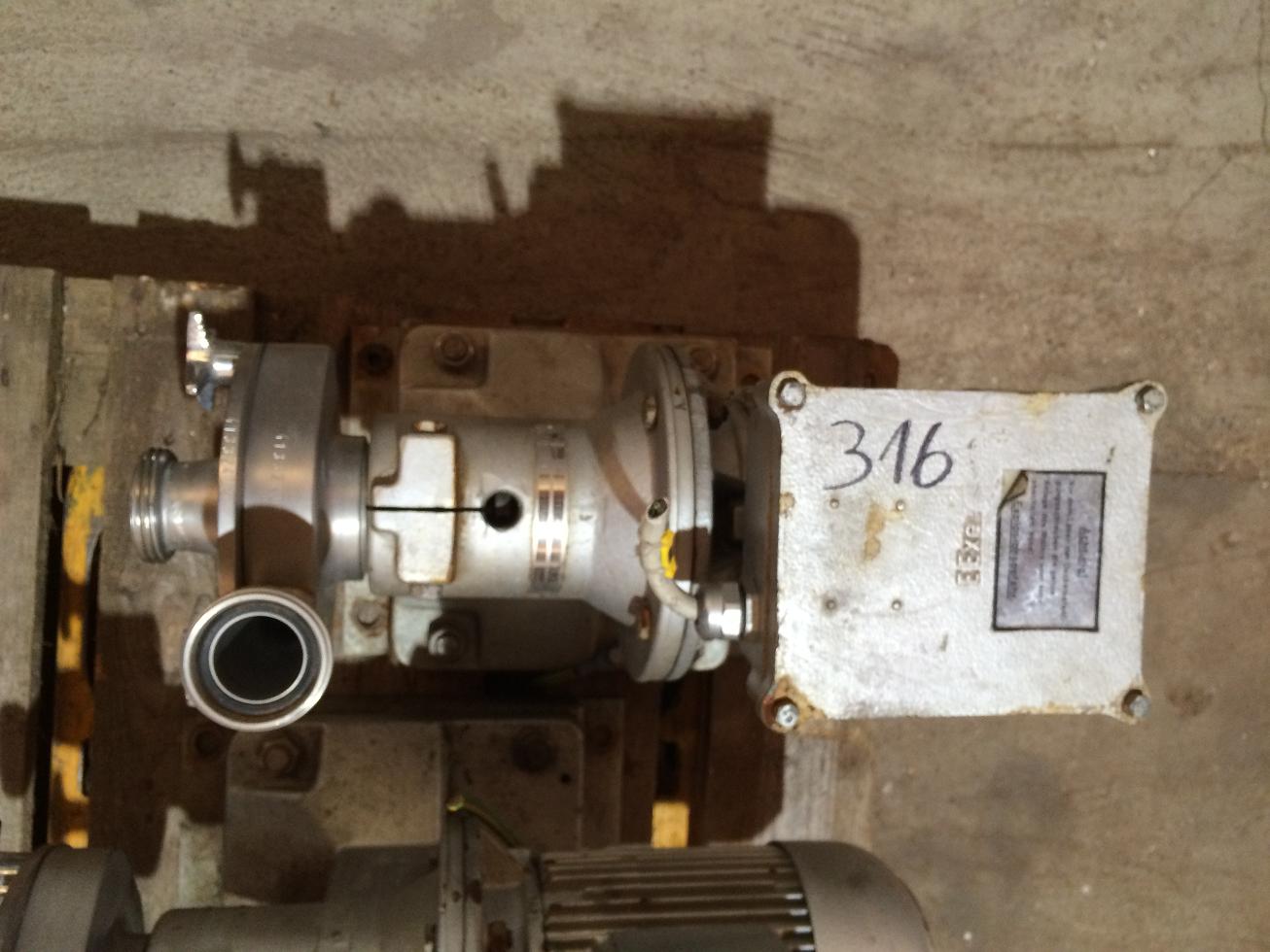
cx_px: 635
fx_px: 1064
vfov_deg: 48.2
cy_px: 476
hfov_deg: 61.7
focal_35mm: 29
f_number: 2.2
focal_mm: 4.15
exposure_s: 1/33
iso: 200
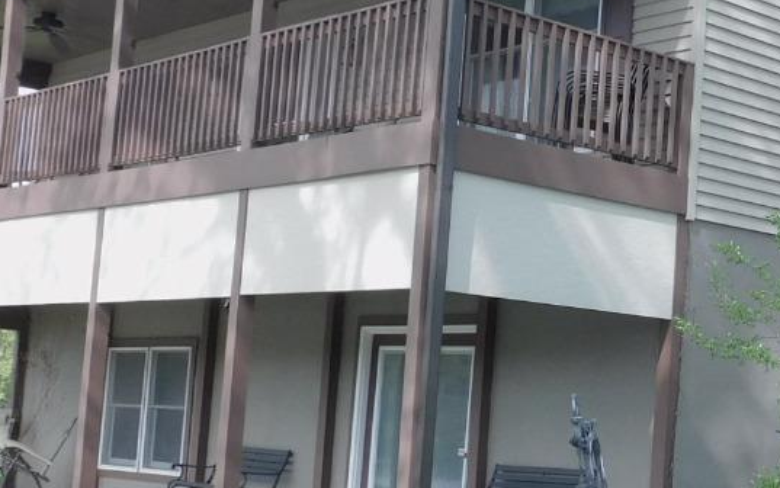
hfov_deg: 27.1
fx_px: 1510
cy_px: 306
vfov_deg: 18.3
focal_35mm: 71
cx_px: 808
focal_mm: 4.3
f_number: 3.3
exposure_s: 1/400
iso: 125
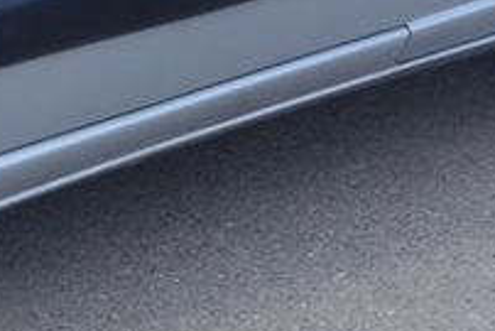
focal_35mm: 166
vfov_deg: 8.1
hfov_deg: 11.7
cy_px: -201
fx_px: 2284
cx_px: -311
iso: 125
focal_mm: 10.4
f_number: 11
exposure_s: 1/30
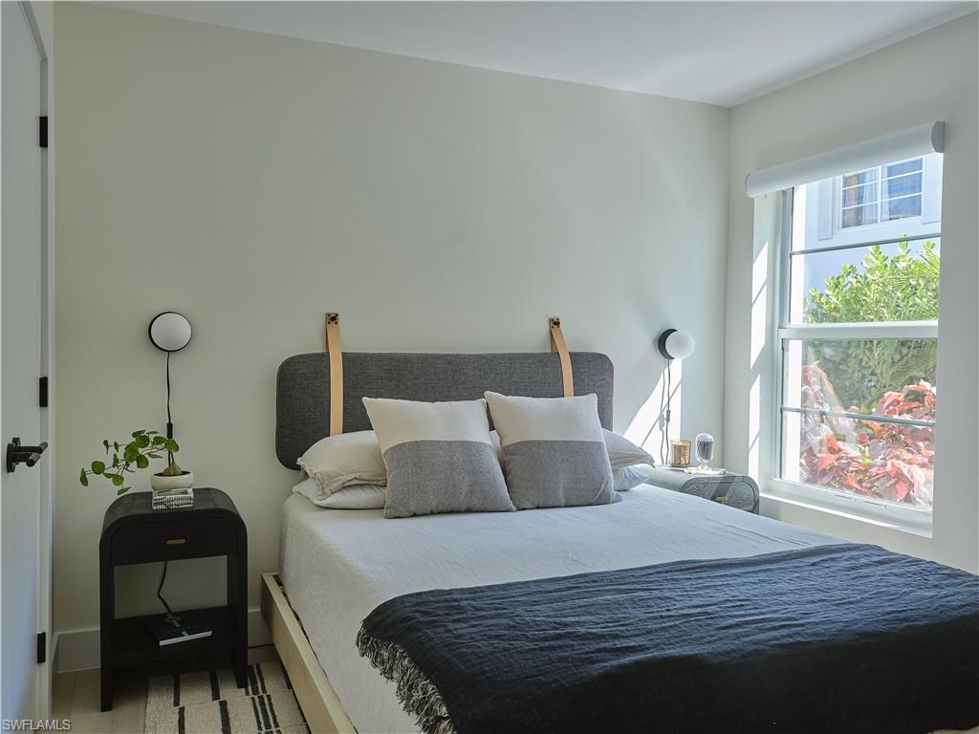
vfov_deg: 48.2
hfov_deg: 61.7
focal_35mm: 29
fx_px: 820
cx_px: 490
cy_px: 367
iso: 100
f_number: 11
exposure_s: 1/6
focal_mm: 36.2
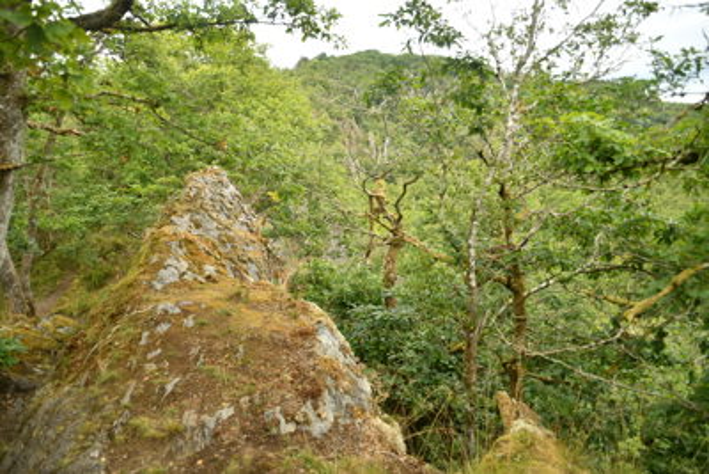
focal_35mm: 24
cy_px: 237
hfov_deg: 73.7
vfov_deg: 53.2
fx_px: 473
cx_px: 354
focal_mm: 16
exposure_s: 1/160
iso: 100
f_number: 3.5
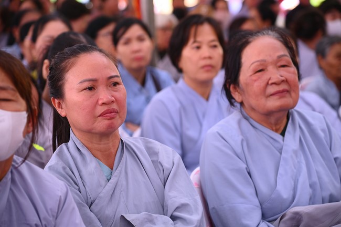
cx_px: 170
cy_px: 114
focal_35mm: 120
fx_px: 1136
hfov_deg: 17.1
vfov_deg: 11.4
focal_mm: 120
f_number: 4.5
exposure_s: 1/200
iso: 800
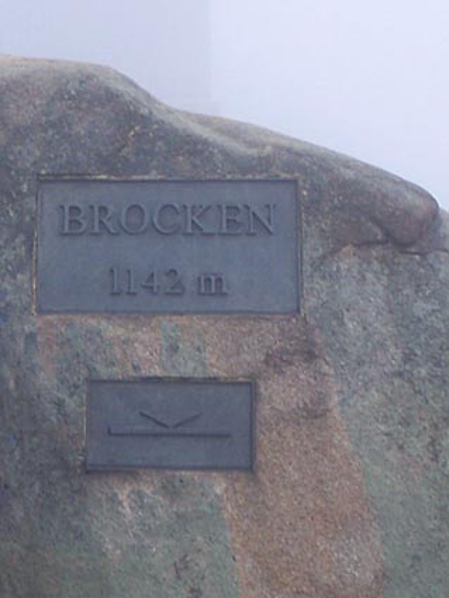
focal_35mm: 82
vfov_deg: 23.8
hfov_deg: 18.0
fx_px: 1417
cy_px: 299
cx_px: 224
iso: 64
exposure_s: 1/80
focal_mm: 13.7
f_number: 3.2
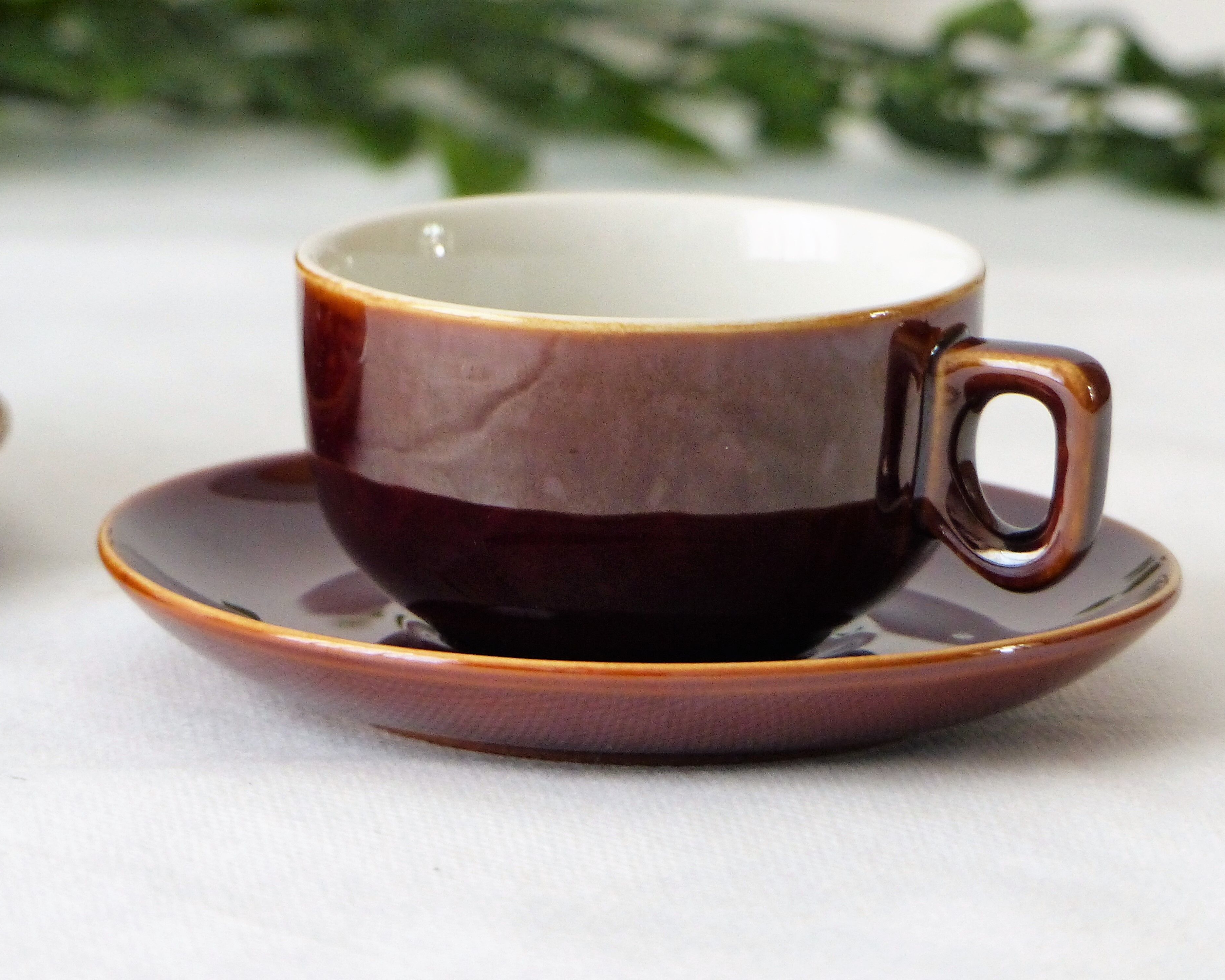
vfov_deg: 5.0
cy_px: 491
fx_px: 11167
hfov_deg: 6.3
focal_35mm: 308
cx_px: 616
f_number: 2.8
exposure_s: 1/40
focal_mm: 48.3
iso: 400
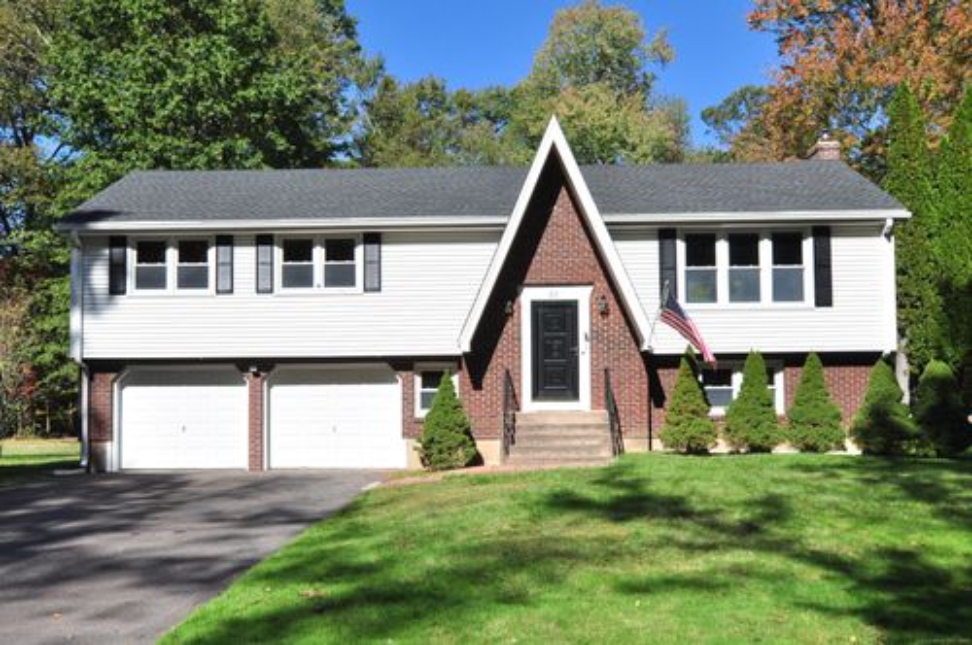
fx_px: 809
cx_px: 486
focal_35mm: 30
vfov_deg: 43.5
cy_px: 322
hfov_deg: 62.0
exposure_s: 1/320
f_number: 9
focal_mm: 20
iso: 200
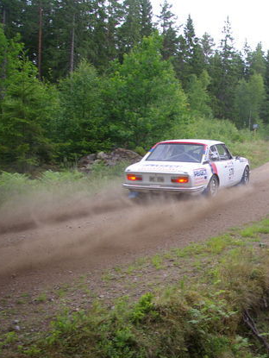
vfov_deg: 46.8
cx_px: 253
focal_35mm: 40
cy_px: 177
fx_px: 414
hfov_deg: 33.7
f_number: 3.5
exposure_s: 1/250
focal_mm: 18
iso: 400
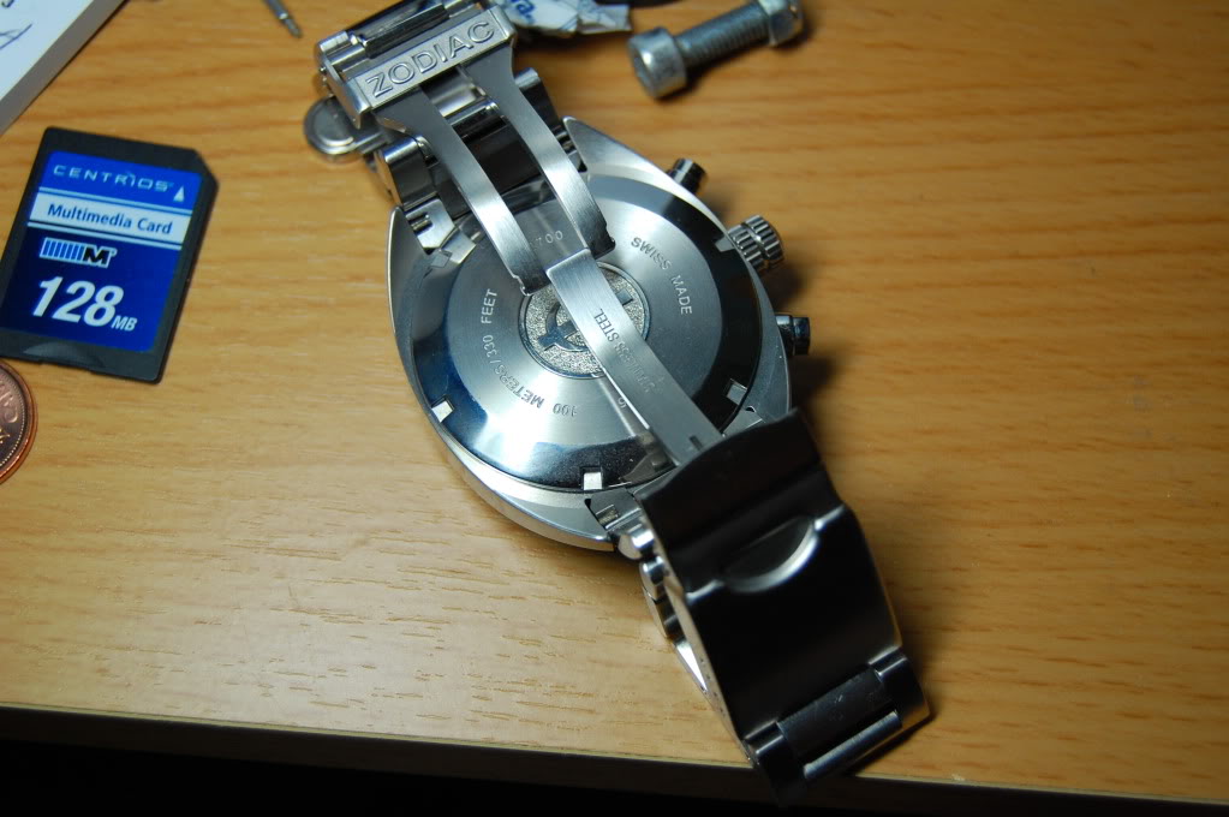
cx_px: 614
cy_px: 408
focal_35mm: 63
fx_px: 2149
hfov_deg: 31.9
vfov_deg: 21.5
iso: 400
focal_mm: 42
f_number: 5.3
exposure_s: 1/125
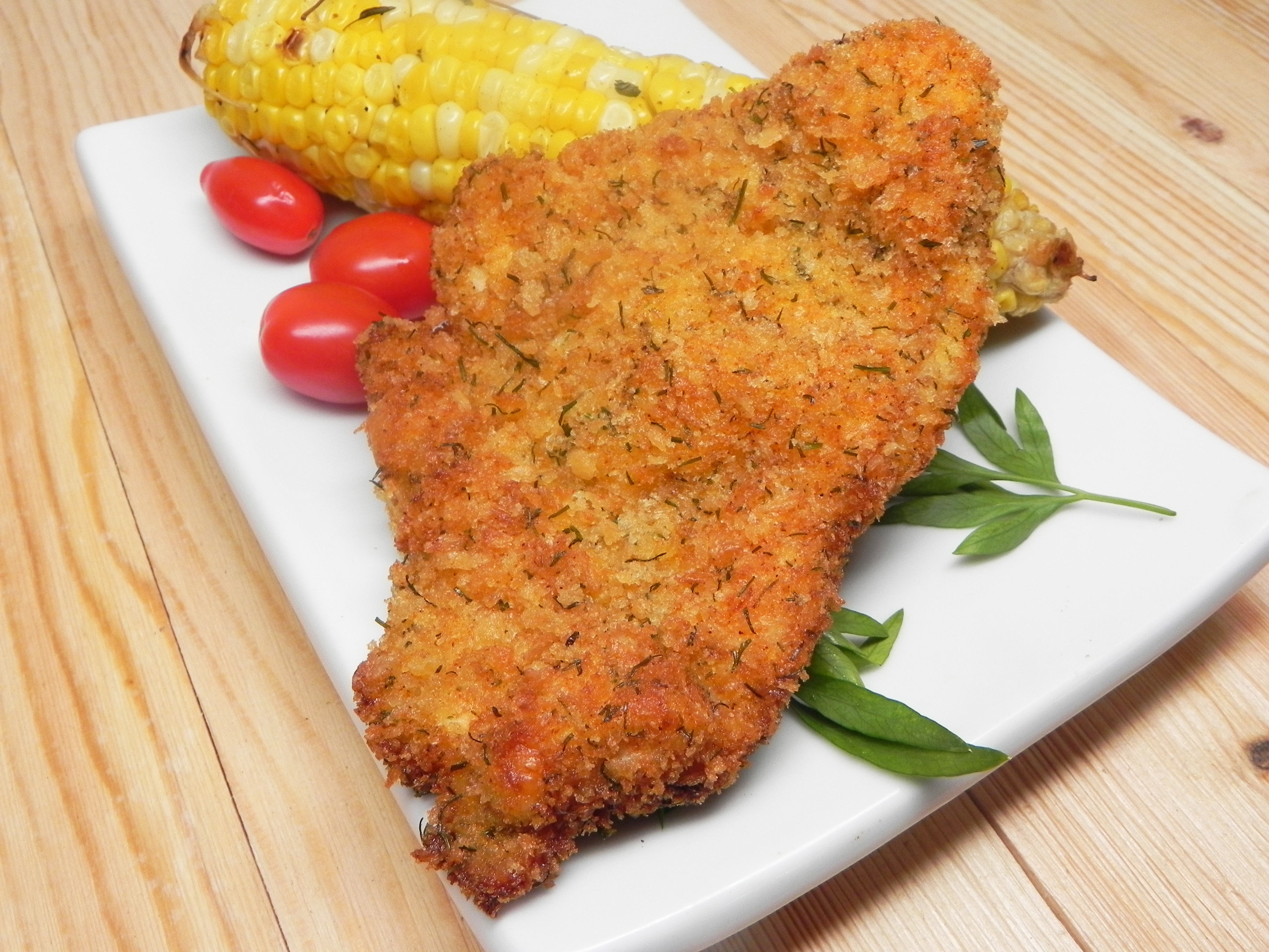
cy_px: 476
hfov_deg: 55.4
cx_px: 634
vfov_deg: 42.9
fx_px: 1210
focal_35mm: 33
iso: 232
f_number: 4.5
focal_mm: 5.9
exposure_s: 1/29.4
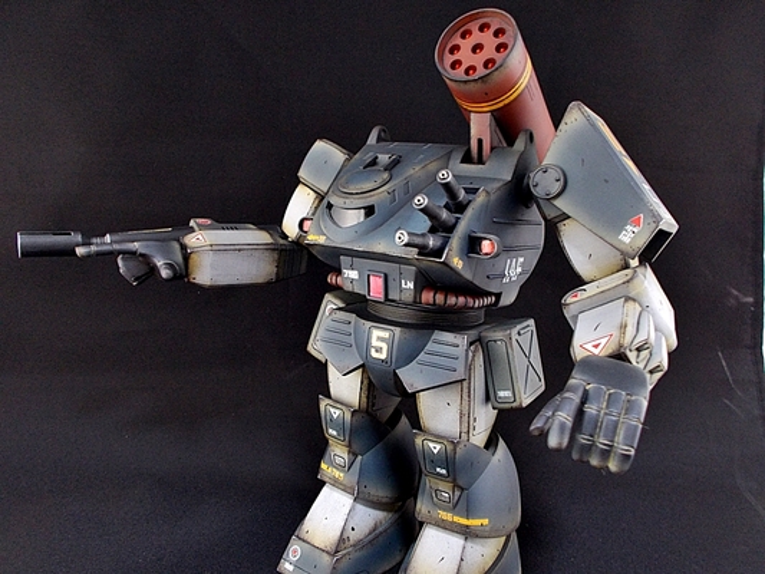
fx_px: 663
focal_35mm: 30
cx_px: 382
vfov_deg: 46.8
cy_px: 287
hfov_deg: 60.0
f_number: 3.4
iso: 200
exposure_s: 1/8
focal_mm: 5.3
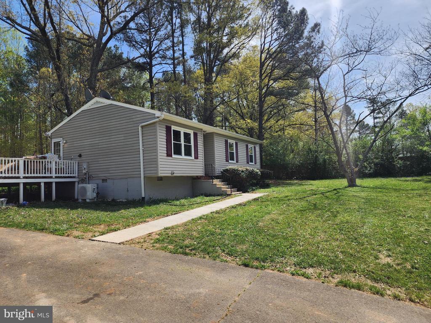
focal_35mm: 23
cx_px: 216
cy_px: 162
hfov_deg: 73.9
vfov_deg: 58.9
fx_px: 286
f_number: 1.8
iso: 12
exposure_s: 1/1022
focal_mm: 6.4
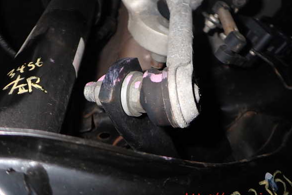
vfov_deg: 41.1
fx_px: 260
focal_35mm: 32
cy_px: 92
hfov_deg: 58.7
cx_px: 149
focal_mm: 5.4
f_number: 6.3
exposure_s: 1/30
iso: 200
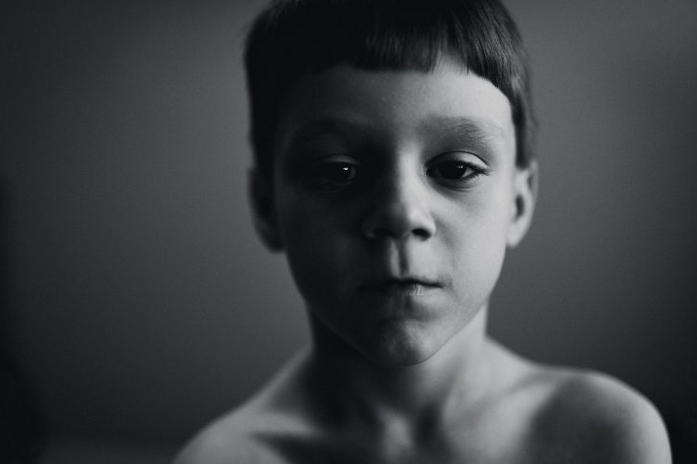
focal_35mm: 36
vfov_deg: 36.9
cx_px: 342
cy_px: 229
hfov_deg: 53.1
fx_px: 697
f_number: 1.4
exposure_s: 1/200
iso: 640
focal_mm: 35
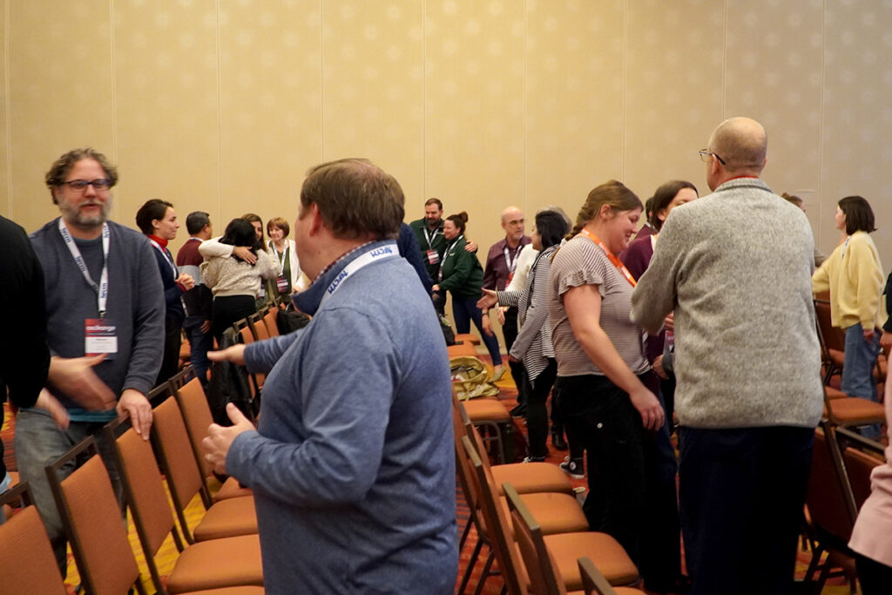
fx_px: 781
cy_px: 298
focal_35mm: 32
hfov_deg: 59.5
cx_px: 446
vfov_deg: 41.7
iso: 2000
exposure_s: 1/40
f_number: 4
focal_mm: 21
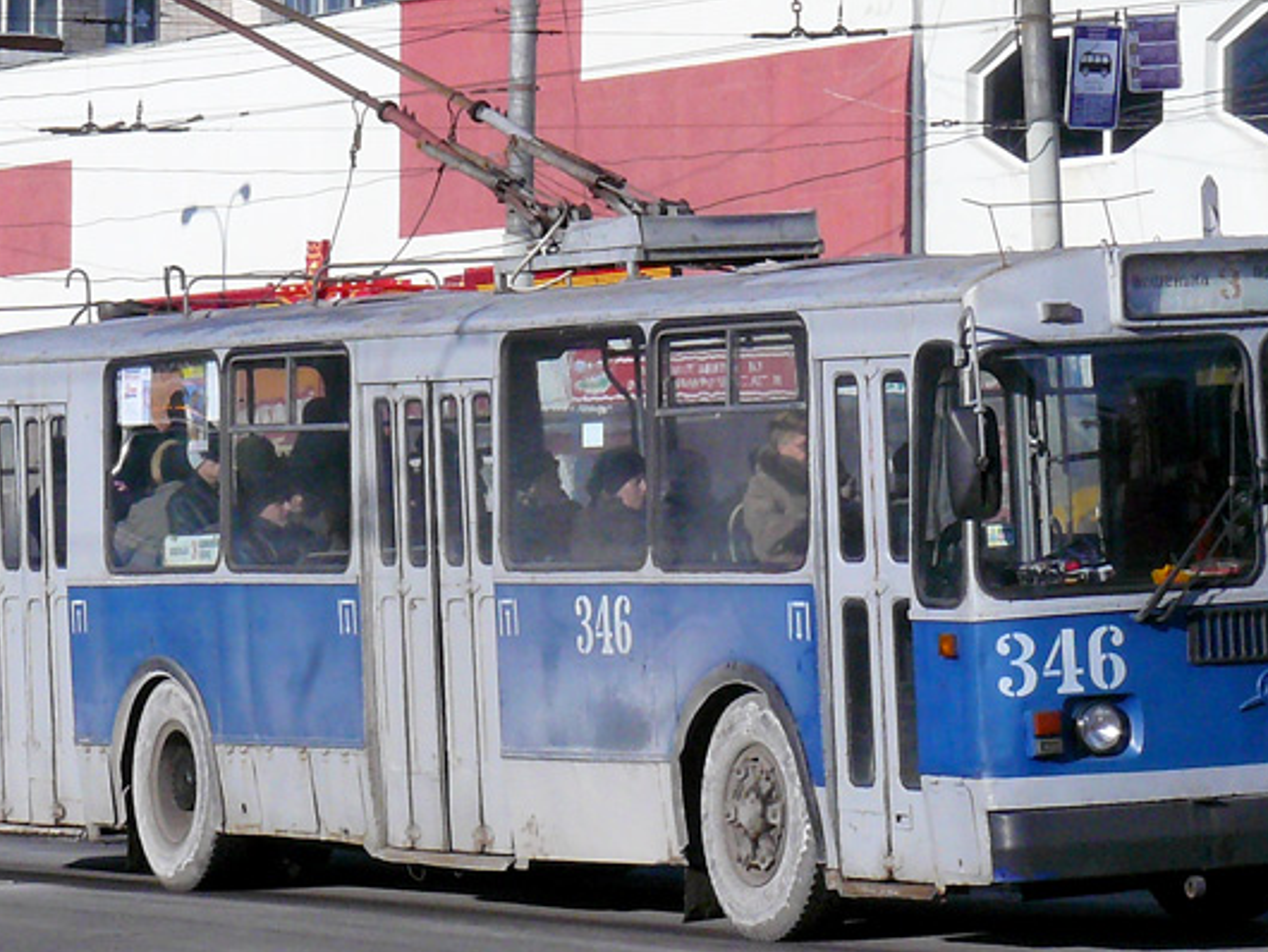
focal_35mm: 197
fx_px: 7219
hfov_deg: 10.0
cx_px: 670
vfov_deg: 7.5
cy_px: 301
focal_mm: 16.9
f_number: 7.1
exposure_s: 1/640
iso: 200
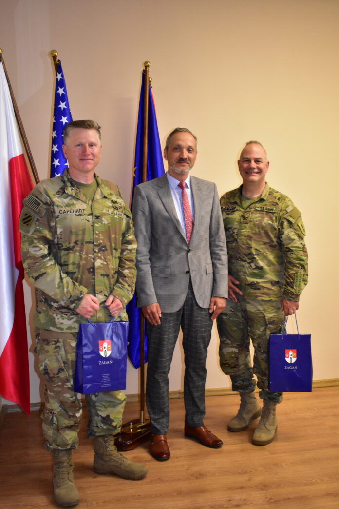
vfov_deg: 47.9
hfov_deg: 33.0
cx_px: 170
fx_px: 572
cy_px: 254
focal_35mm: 40
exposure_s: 1/160
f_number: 4
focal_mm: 27
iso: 2500
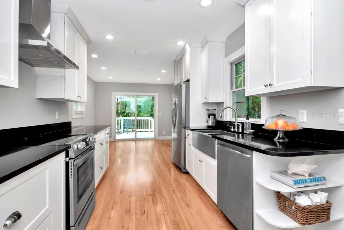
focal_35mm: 16
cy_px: 115
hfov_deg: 95.0
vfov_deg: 72.1
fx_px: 158
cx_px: 172
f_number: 9
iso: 640
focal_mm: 11
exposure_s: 1/60
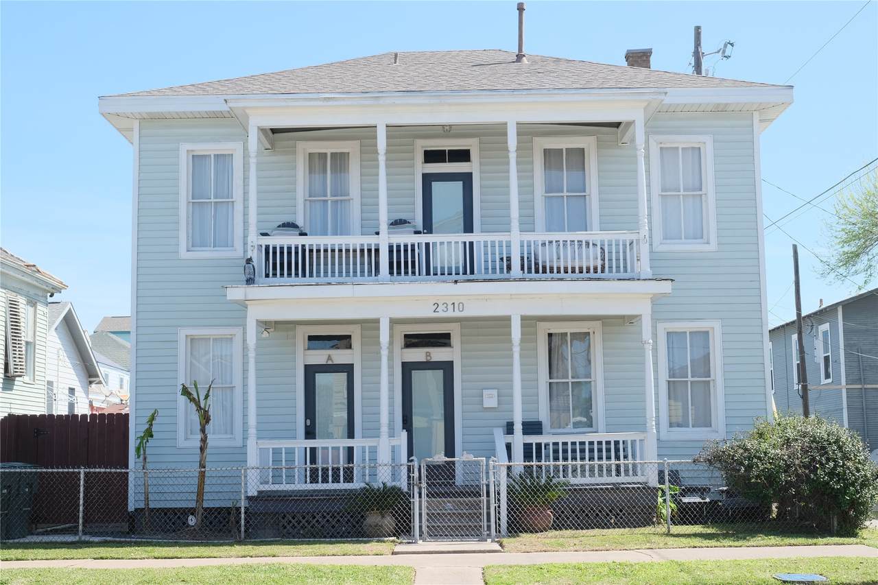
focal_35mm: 48
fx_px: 1170
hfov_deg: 41.1
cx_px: 439
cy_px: 292
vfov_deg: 28.1
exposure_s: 1/400
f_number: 8
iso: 640
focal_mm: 32.1
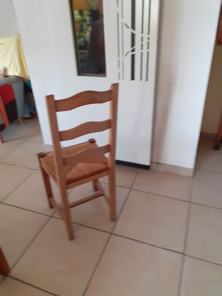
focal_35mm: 27
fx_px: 231
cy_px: 148
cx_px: 111
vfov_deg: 65.3
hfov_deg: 51.4
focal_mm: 3.6
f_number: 1.9
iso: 250
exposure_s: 1/25
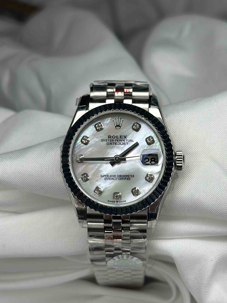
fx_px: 490
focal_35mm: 56
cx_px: 119
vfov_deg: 34.3
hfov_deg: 26.1
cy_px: 168
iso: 80
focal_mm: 6.86
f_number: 1.78
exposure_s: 1/1541
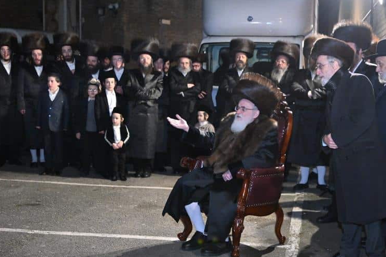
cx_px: 262
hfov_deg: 35.8
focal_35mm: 55
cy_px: 149
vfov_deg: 24.6
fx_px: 590
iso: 2000
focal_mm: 40
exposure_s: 1/160
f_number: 4
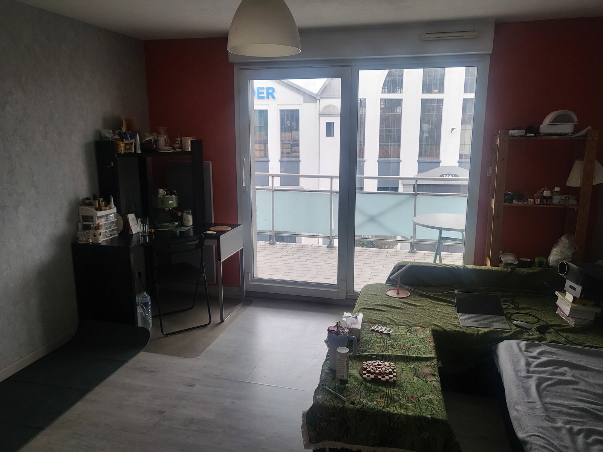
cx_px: 302
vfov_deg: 53.1
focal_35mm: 26
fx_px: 453
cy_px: 226
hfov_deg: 67.3
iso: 160
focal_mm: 4.25
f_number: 1.8
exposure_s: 1/100
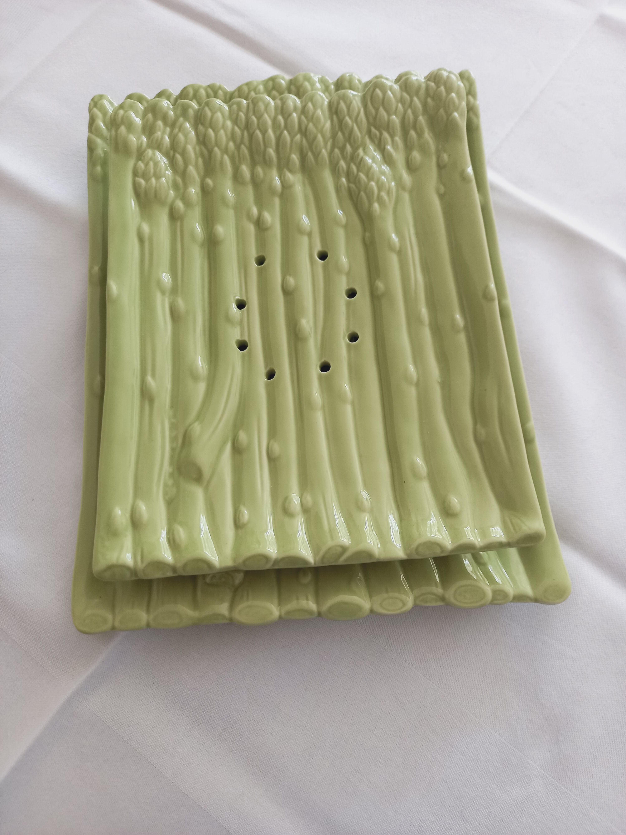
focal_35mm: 25
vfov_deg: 69.4
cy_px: 418
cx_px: 313
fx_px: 603
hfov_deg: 54.9
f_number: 1.8
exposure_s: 1/49
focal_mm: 4.65
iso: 320
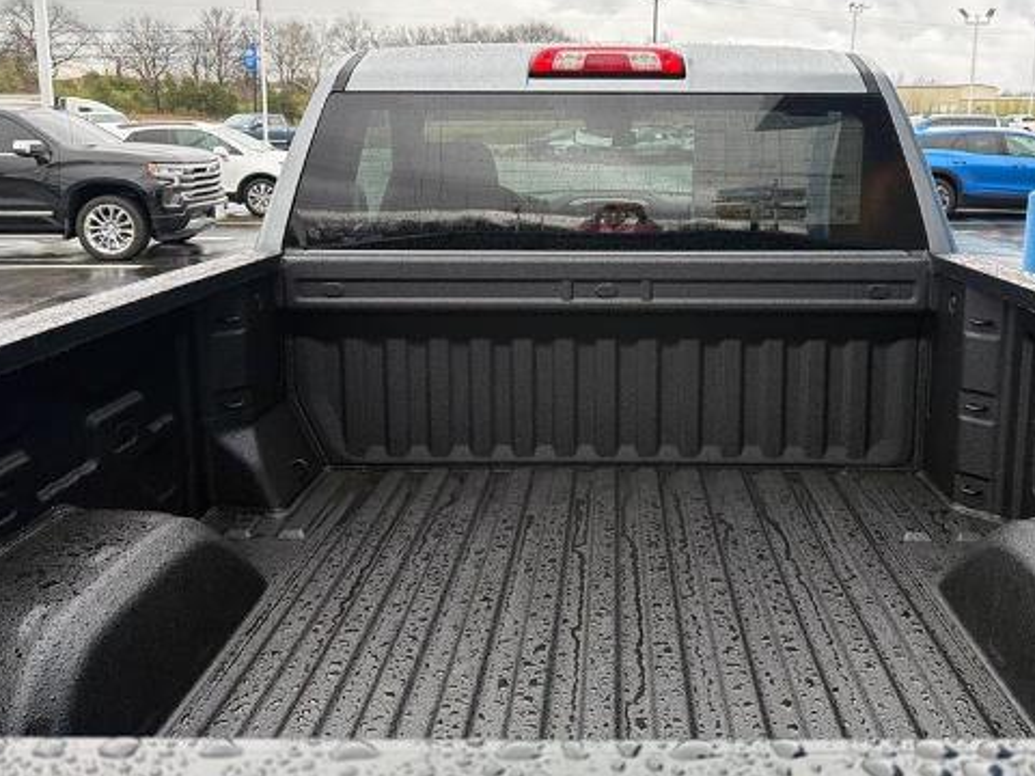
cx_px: 621
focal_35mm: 32
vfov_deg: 43.9
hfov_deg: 56.4
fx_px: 957
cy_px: 300
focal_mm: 6.76
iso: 125
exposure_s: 1/210
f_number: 1.78
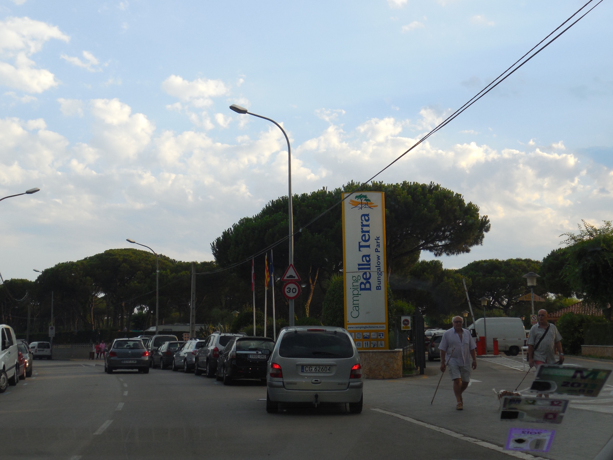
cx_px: 306
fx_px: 779
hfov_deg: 42.9
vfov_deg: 32.9
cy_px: 230
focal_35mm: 44
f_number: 4.5
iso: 125
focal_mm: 7.8
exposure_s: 1/250
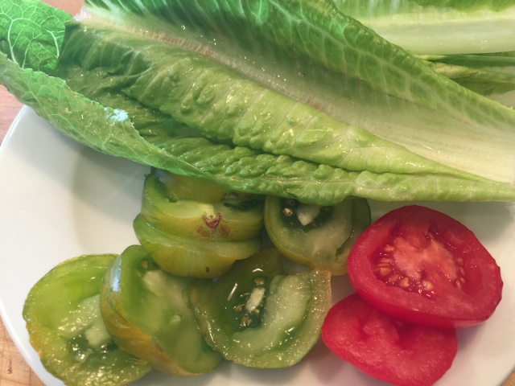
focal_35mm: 29
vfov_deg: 48.2
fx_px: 431
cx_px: 258
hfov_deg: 61.7
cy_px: 193
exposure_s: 1/15
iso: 32
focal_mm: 4.15
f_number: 2.2
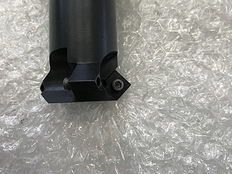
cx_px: 112
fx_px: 235
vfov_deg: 40.6
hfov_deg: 52.6
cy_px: 72
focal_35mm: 35
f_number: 1.8
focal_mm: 3.99
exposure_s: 1/30
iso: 25
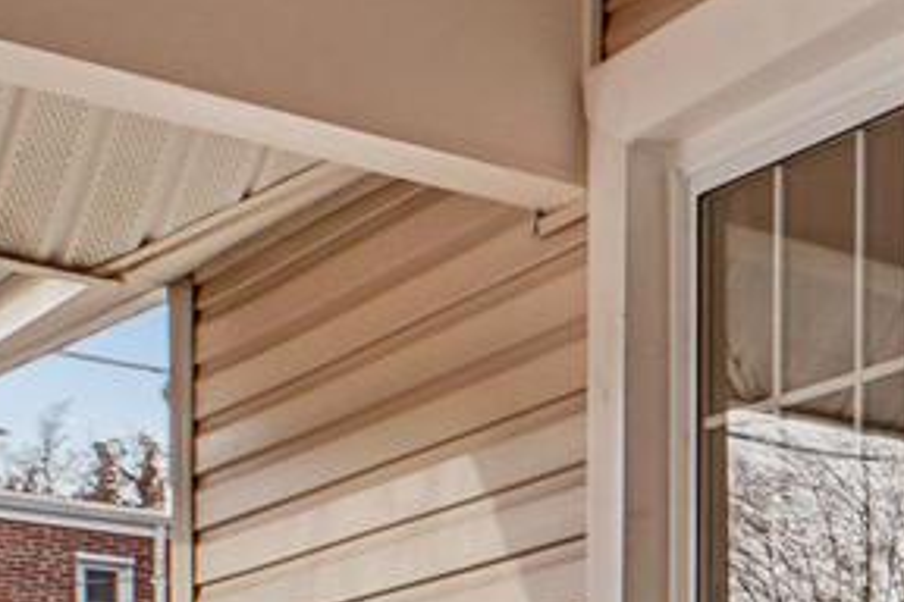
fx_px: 2072
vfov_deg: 15.5
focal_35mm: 82
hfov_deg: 17.1
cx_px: 1871
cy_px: 840
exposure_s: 1/30
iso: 100
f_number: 8
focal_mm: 11
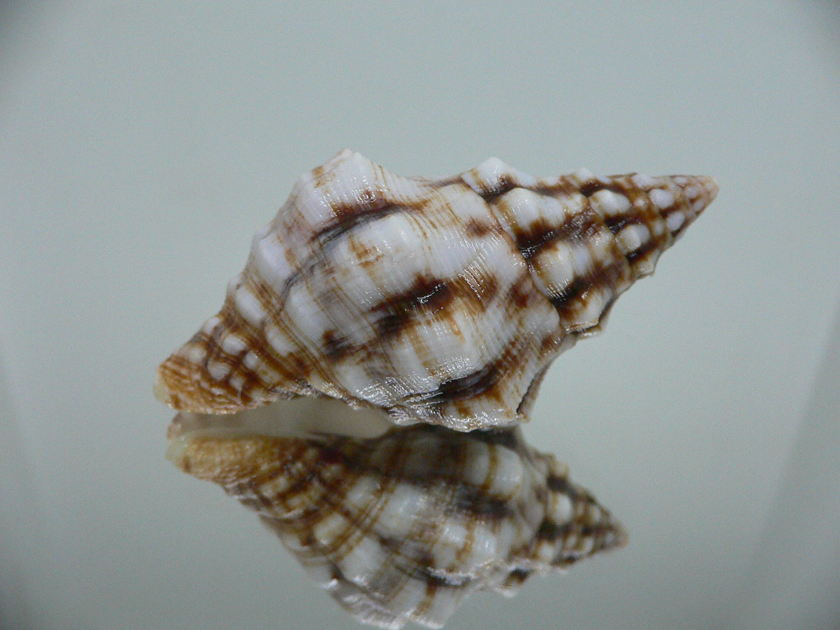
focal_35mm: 35
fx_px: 849
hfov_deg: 52.6
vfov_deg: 40.7
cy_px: 315
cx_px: 420
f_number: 2.8
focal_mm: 4.6
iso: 200
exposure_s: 1/60
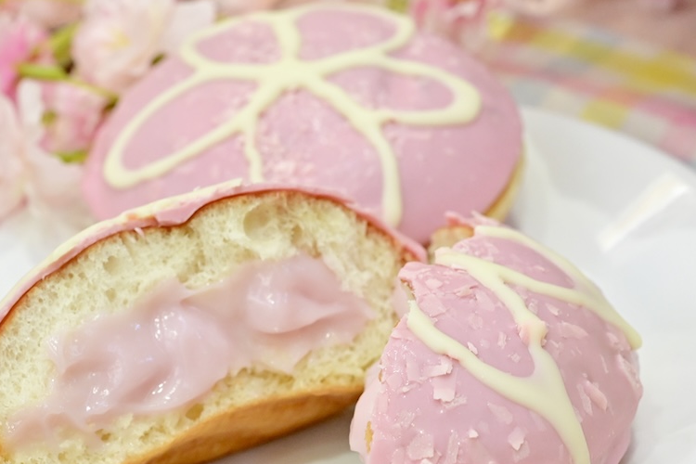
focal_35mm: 80
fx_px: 1547
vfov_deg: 17.0
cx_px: 286
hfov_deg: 25.3
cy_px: 278
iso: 6400
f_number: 10
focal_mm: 60
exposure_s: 1/125
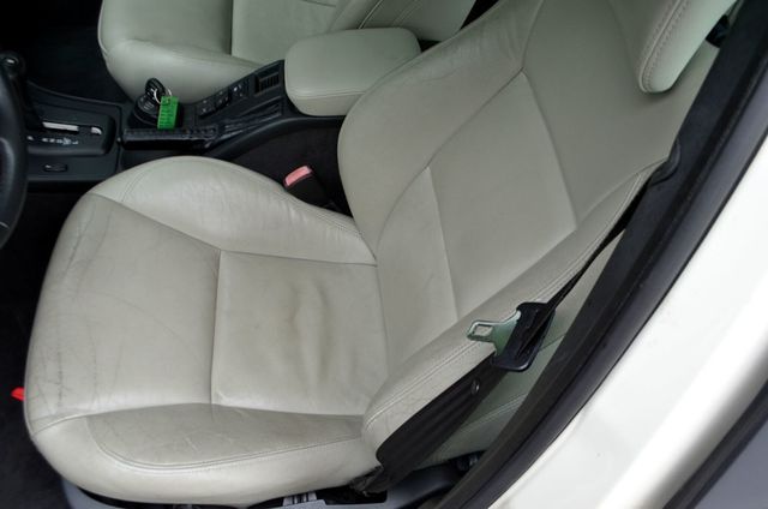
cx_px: 384
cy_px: 254
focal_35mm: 33
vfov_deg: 39.8
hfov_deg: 57.3
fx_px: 703
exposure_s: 1/125
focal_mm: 22
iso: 220
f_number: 5.6
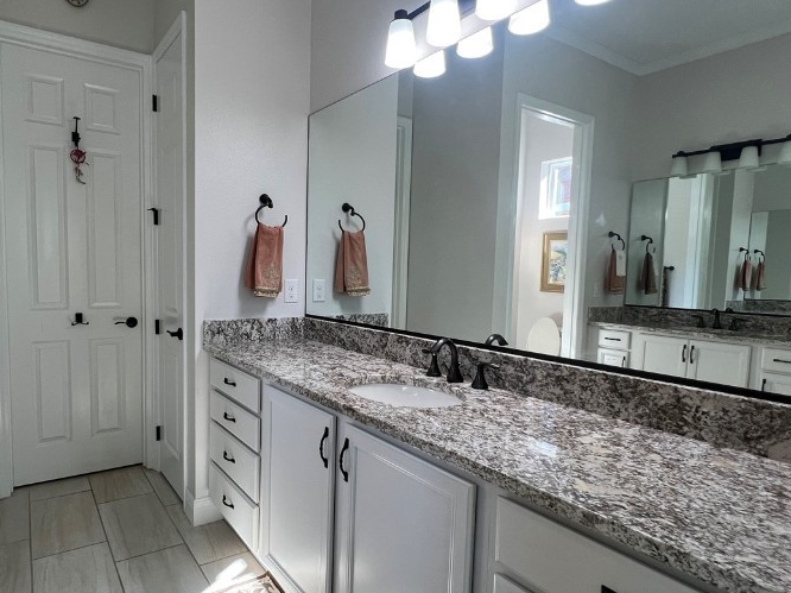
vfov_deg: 65.9
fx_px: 457
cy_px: 308
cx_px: 330
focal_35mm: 20
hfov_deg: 81.1
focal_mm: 1.57
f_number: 1.8
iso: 80
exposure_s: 1/99
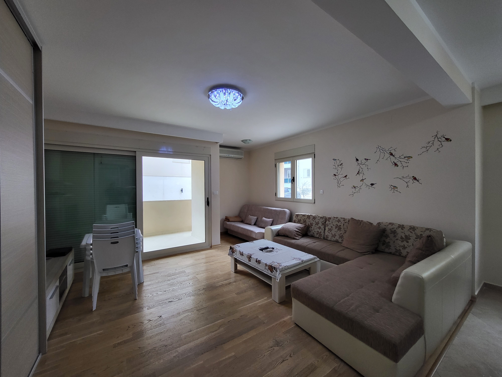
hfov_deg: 106.2
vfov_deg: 89.9
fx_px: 189
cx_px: 251
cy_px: 188
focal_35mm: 13
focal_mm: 1.74
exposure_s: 1/50
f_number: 2.2
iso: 160
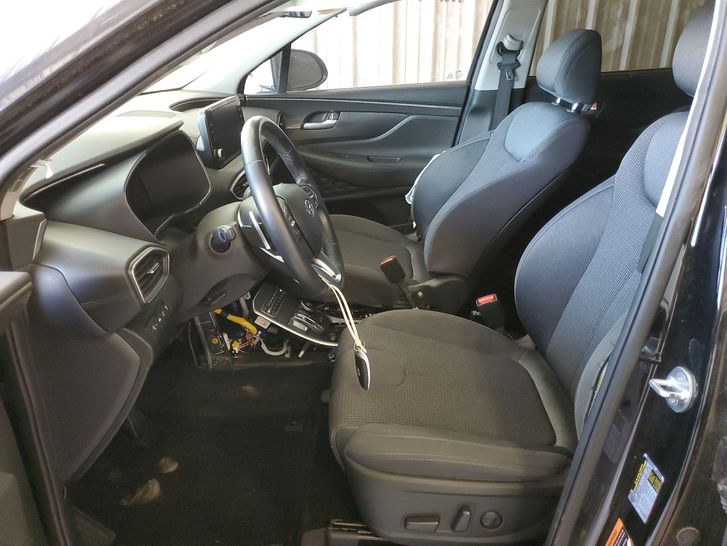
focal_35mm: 26
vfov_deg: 53.1
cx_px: 364
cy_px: 273
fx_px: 546
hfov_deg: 67.3
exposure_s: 1/60.2
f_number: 1.5
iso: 285
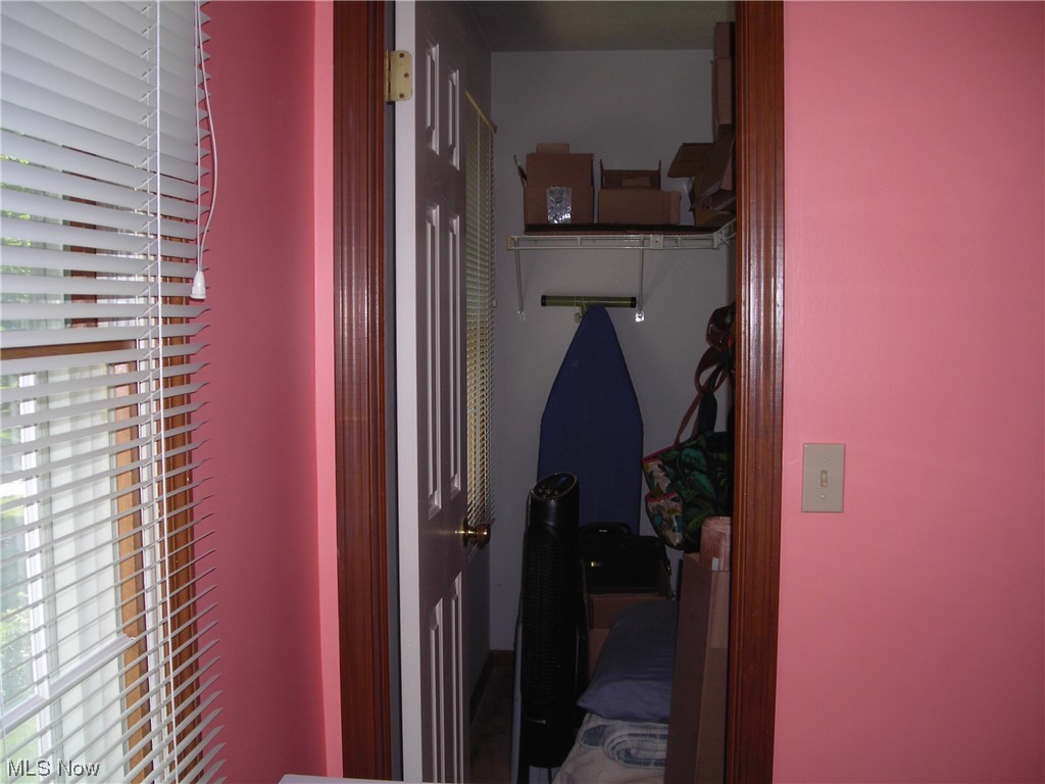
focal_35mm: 38
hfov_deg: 49.0
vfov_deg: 37.7
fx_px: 1147
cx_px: 522
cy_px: 392
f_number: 3.2
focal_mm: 6.3
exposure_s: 1/60.1
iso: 50
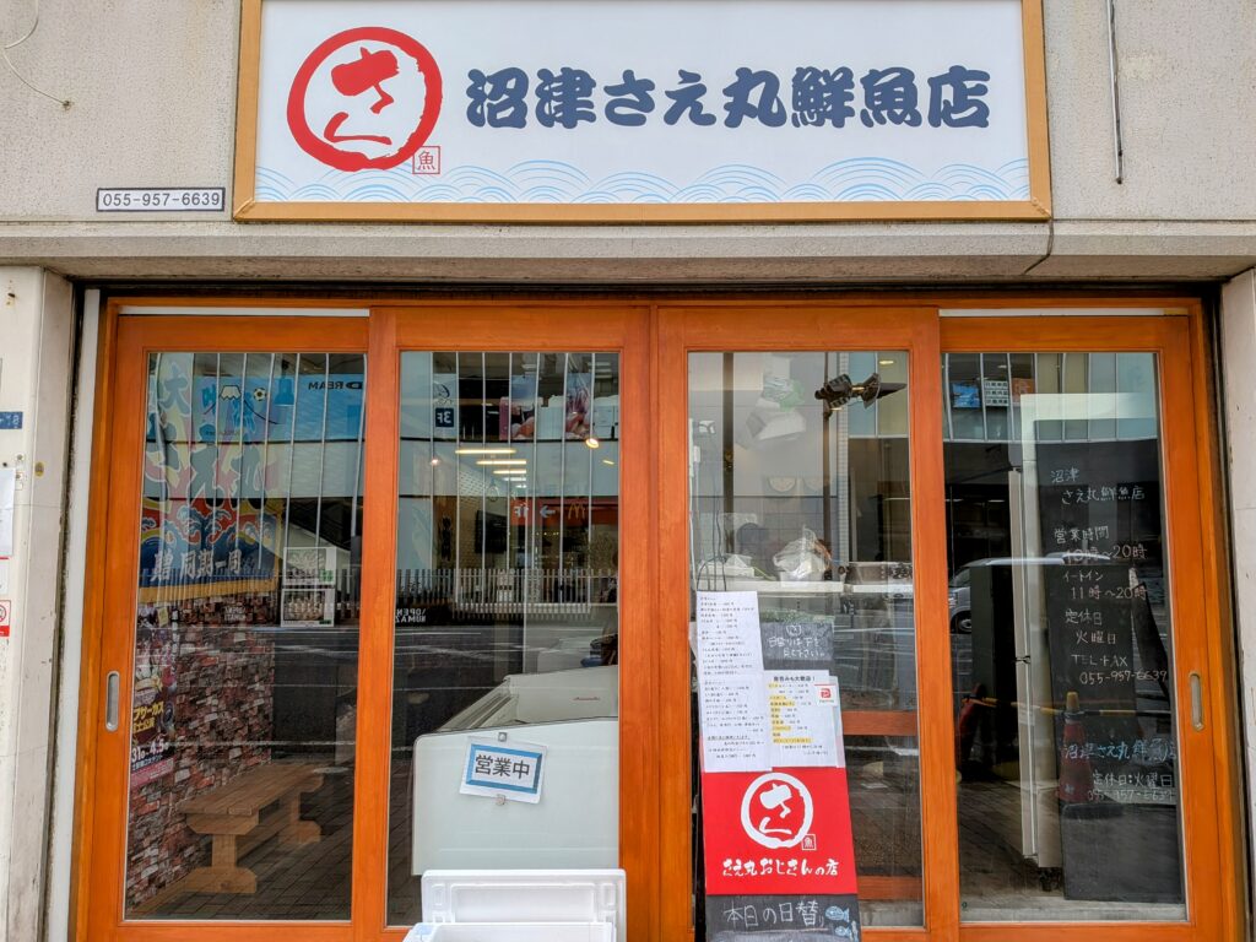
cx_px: 628
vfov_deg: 56.8
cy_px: 471
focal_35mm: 24
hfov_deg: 71.6
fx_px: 871
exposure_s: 1/387
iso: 27
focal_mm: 4.53
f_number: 1.7
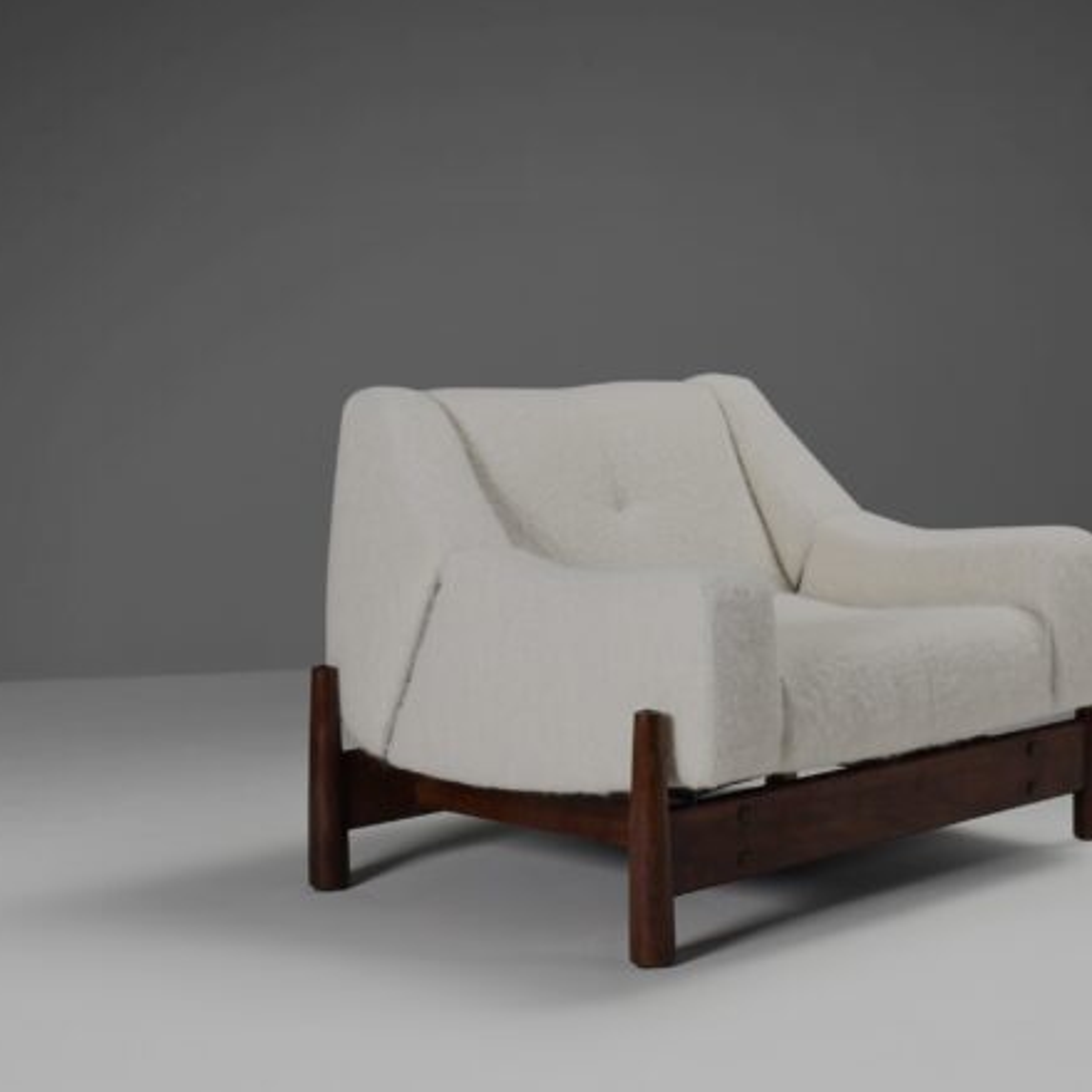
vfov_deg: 27.3
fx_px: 2248
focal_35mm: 63
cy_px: 504
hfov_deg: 26.3
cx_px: 1015
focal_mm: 23
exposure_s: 1/250
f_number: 10
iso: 800
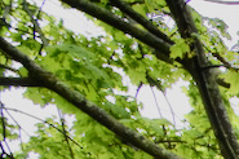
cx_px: 813
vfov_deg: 8.7
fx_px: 759
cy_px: 547
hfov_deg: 9.9
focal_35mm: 114
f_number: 8
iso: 800
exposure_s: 1/320
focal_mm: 11
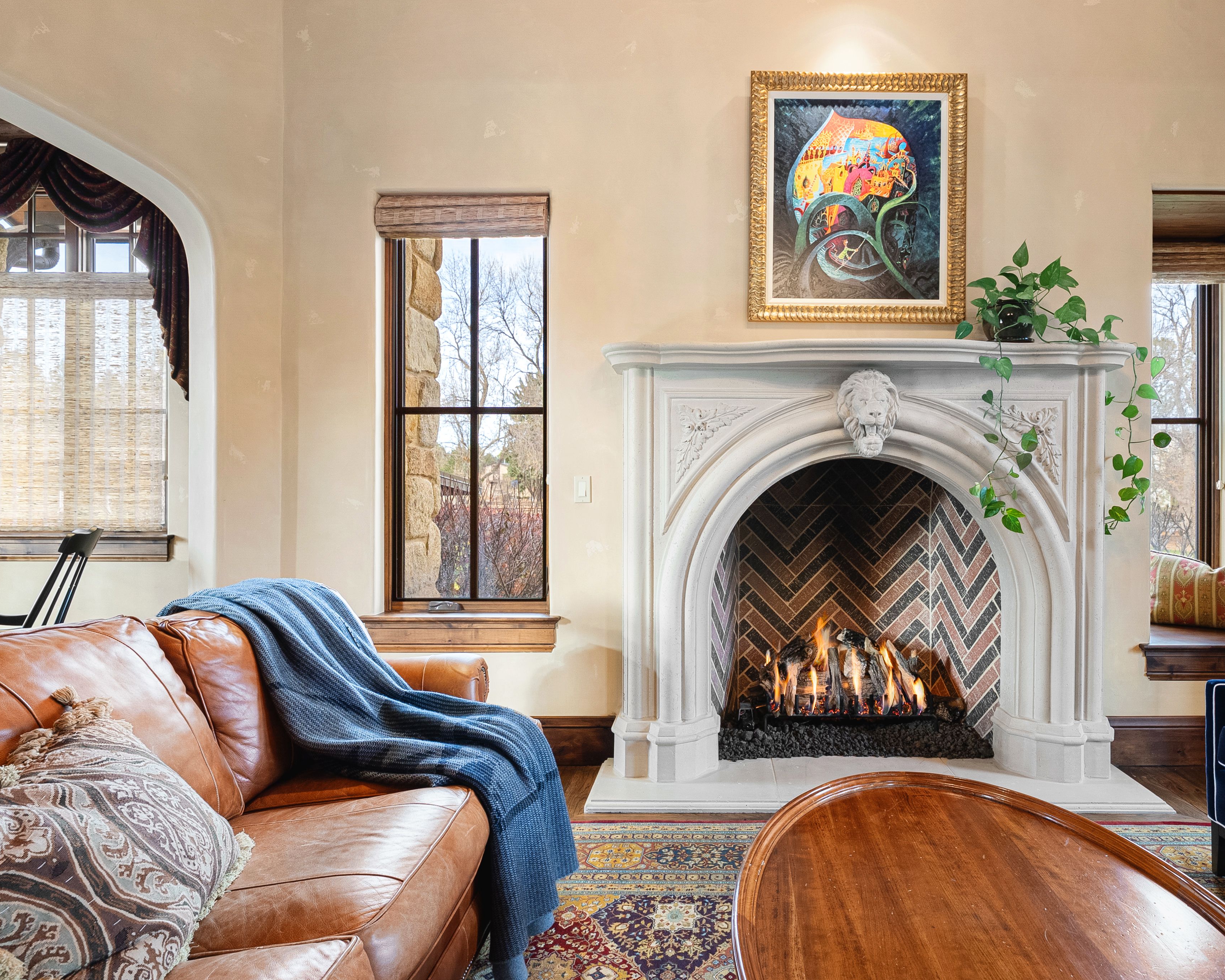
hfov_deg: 77.1
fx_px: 761
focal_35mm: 21
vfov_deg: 65.5
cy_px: 499
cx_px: 707
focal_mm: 18
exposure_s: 1/1.25
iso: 640
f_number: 8
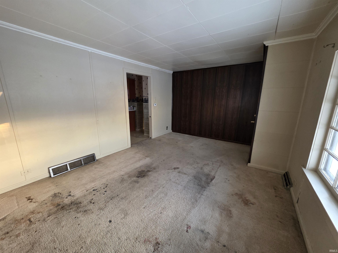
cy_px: 126
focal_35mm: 13
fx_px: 127
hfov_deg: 106.2
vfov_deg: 89.9
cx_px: 169
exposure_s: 1/60
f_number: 1.9
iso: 320
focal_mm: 2.2
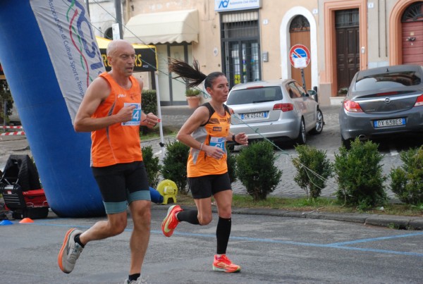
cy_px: 142
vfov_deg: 17.6
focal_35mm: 78
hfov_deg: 25.9
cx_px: 212
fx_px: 919
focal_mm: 52
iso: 1000
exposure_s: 1/640
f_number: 5
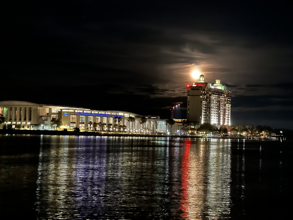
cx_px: 146
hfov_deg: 25.3
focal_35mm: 77
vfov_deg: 19.1
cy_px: 110
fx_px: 652
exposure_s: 1/4
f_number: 2.8
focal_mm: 9
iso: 1000
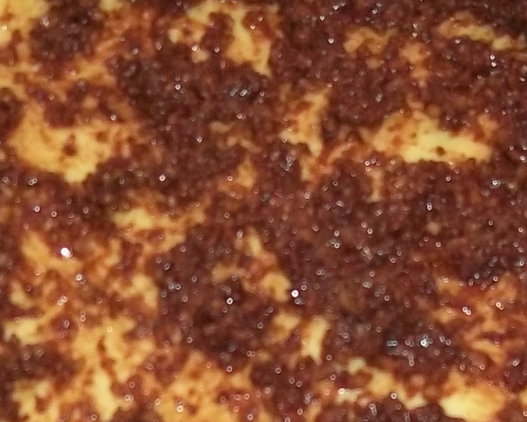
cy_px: 688
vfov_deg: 11.5
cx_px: 213
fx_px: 1981
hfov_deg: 15.1
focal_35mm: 127
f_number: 2.9
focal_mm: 5.7
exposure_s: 1/30
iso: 160
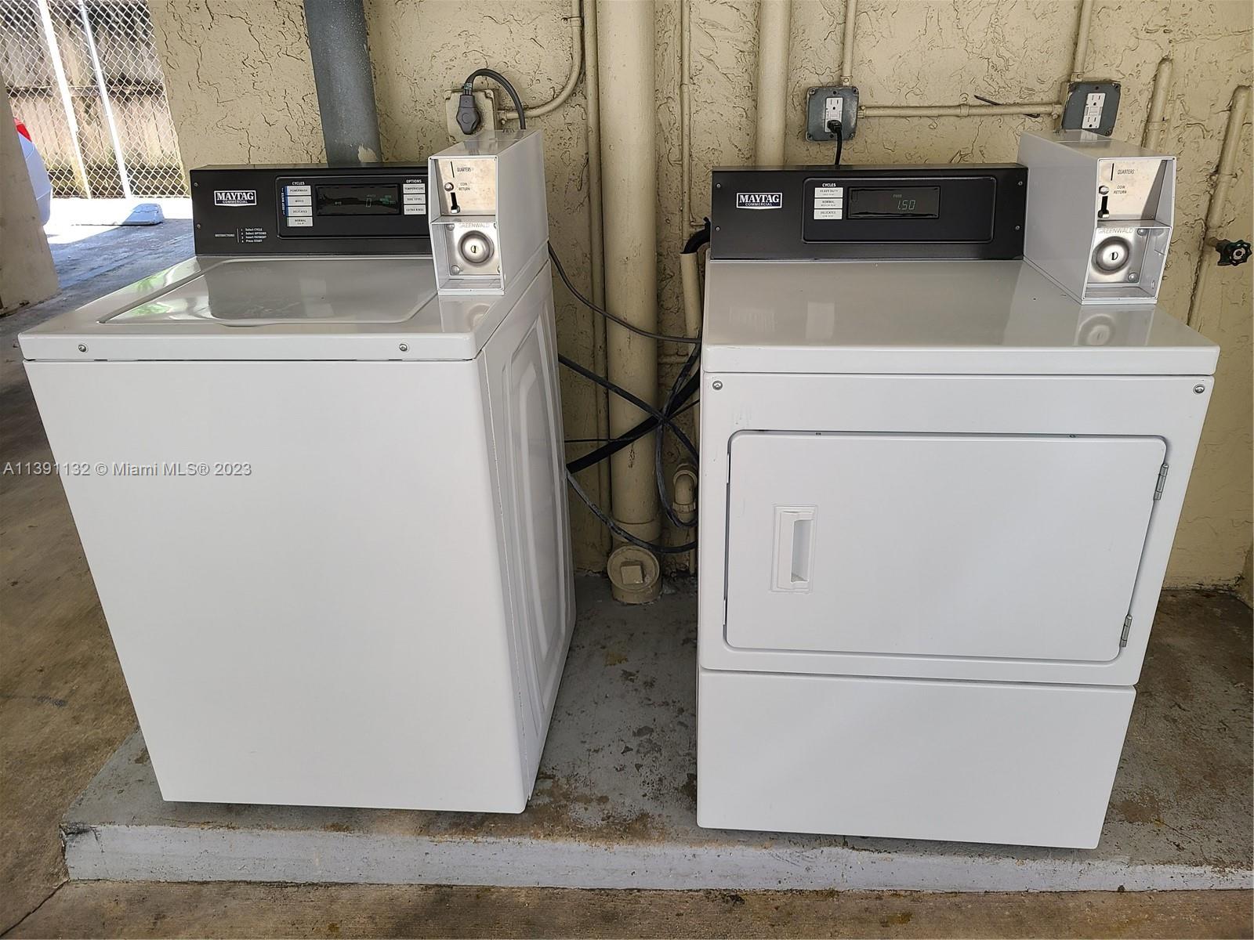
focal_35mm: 26
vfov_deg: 53.1
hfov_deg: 67.3
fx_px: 942
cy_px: 470
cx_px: 627
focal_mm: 5.4
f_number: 1.8
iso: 64
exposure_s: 1/120
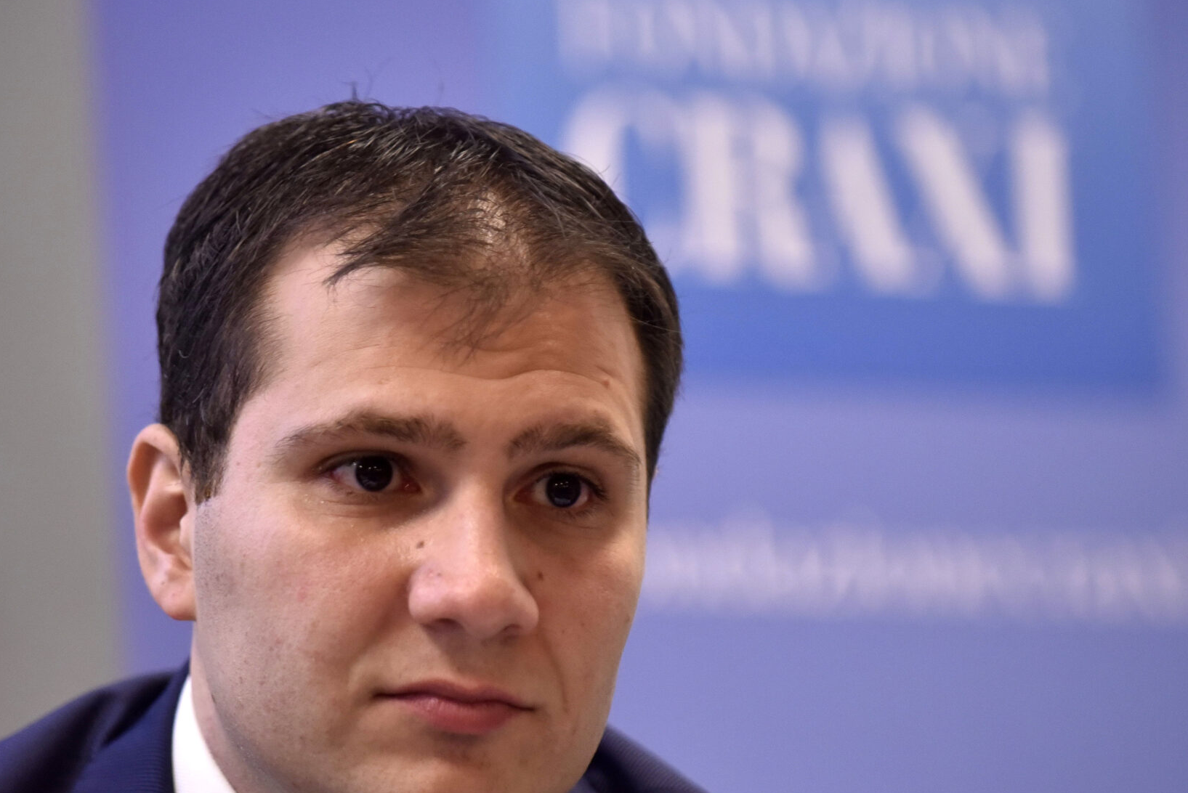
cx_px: 561
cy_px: 488
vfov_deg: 5.0
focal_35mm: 274
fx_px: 9046
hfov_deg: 7.5
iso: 2000
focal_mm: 175
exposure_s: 1/160
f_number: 11
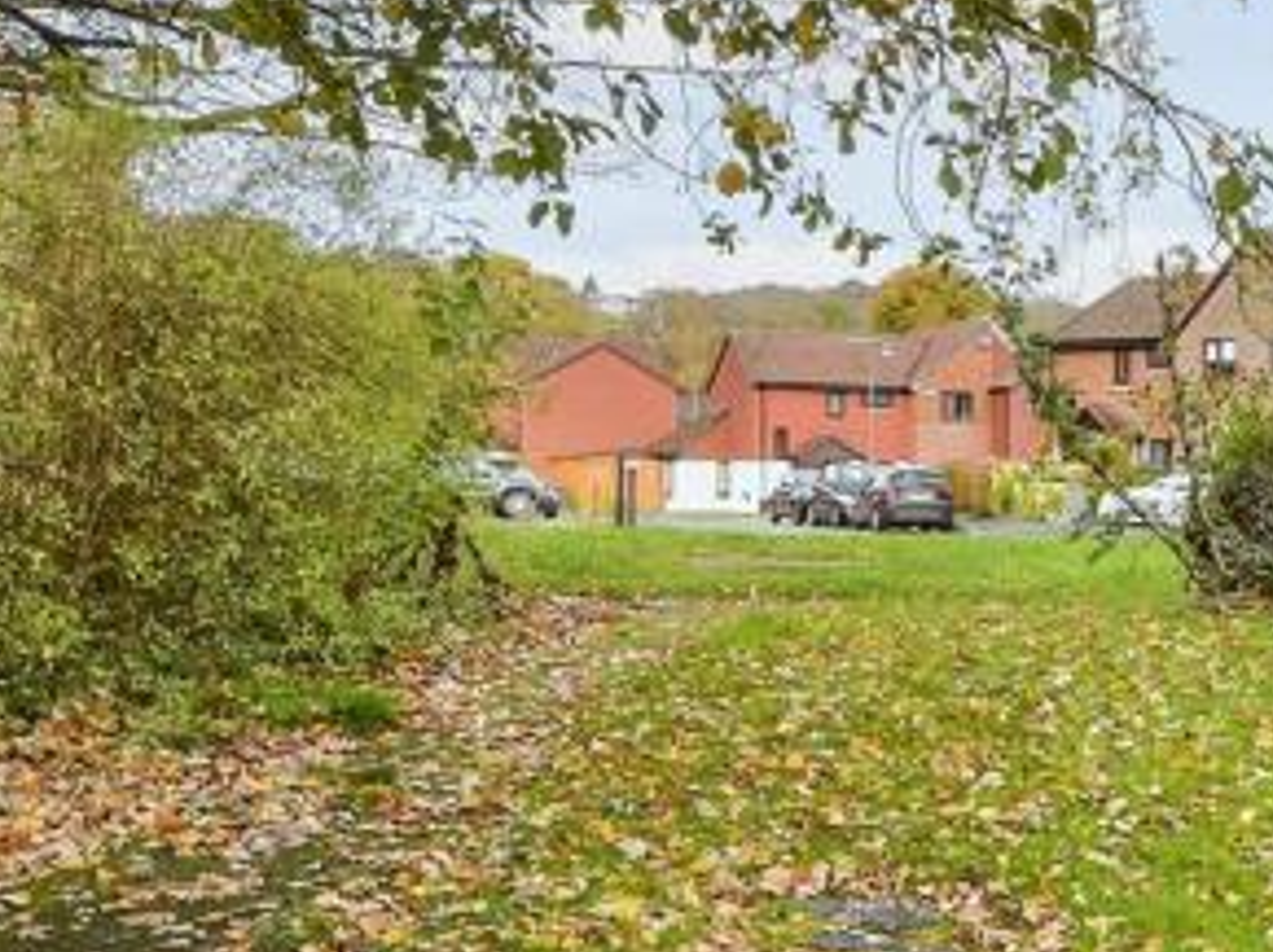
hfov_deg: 31.6
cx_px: 1514
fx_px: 1874
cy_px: 463
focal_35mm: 51
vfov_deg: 28.5
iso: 160
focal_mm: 10
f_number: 8
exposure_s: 1/80
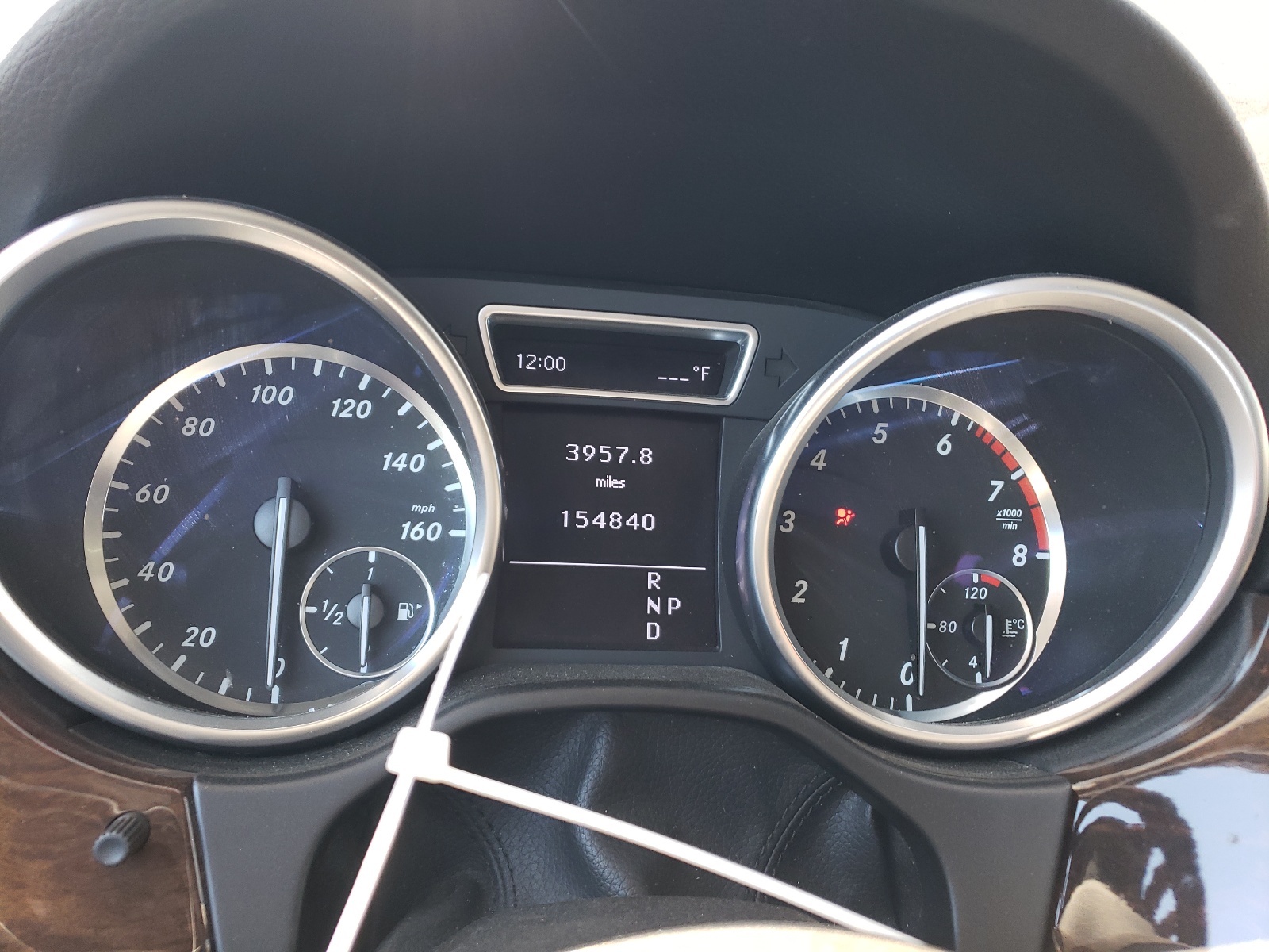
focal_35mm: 26
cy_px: 476
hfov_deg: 67.3
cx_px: 634
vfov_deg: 53.1
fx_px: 953
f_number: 1.5
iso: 68
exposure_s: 1/60.2
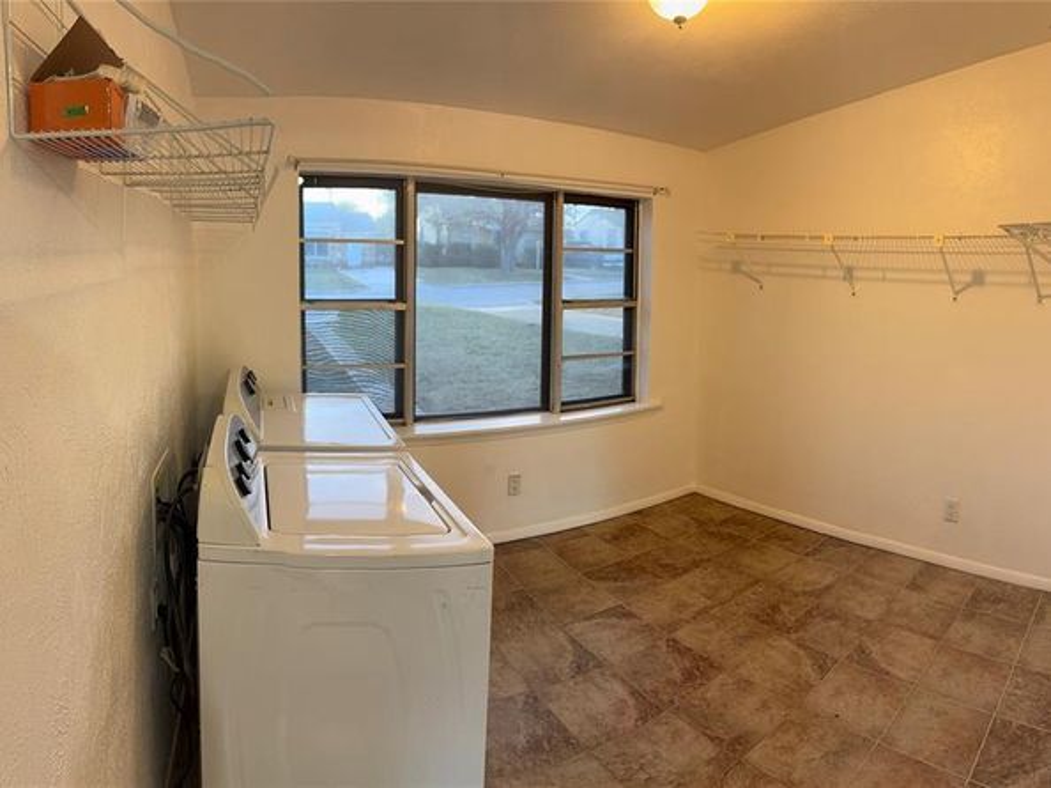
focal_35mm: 24
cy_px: 394
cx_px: 526
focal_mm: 6.76
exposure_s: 1/120
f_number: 1.78
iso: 250
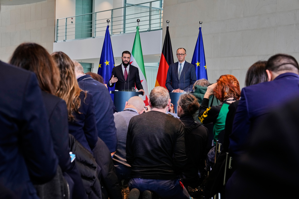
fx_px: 581
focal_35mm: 70
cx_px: 150
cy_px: 100
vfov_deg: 19.4
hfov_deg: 28.9
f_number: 6.3
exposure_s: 1/80
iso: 1000
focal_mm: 70
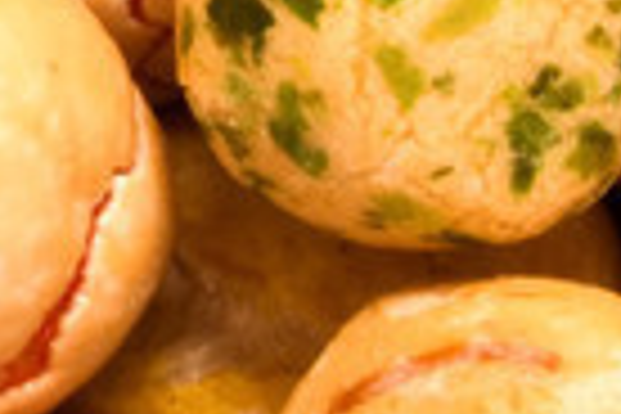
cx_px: -1634
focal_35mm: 772
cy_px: -1166
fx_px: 13316
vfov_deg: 1.8
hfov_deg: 2.6
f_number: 20
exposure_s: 1/160
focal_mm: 50
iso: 200
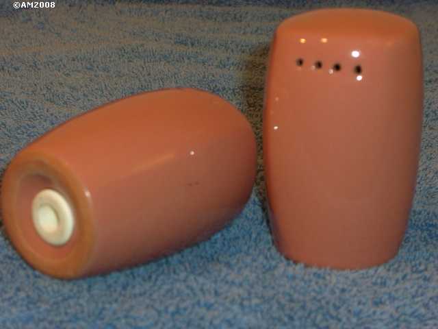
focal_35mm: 114
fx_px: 1442
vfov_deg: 13.0
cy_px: 164
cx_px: 219
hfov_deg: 17.3
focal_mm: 23.7
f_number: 5.4
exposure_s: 1/30
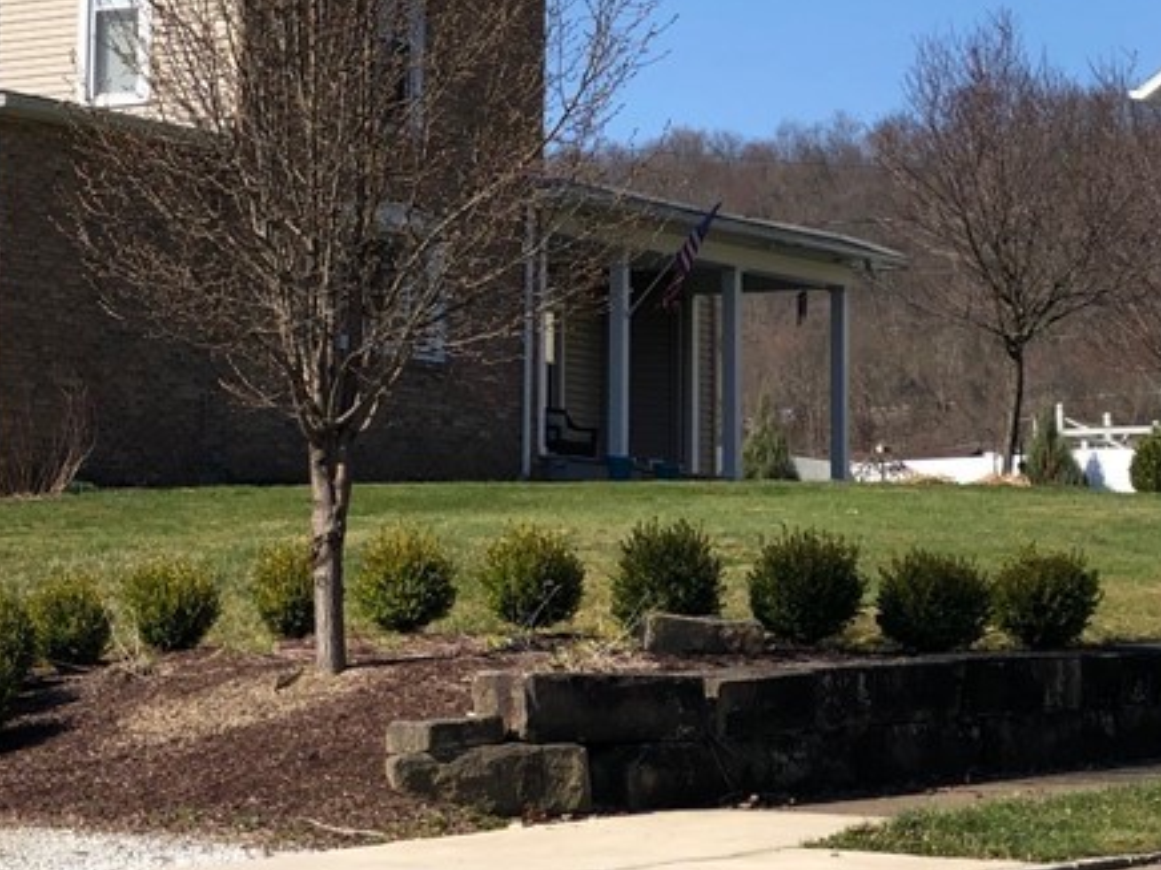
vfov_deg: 11.0
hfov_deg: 14.3
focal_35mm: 134
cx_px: -152
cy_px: 152
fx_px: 4494
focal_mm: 6.6
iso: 20
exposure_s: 1/759
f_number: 2.8
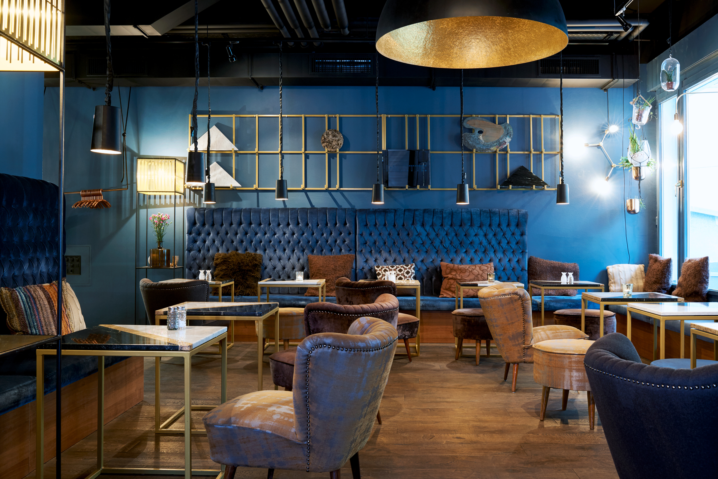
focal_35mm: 35
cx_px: 359
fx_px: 698
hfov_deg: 54.4
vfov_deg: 37.9
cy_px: 240
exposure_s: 2
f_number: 10
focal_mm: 35
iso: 400
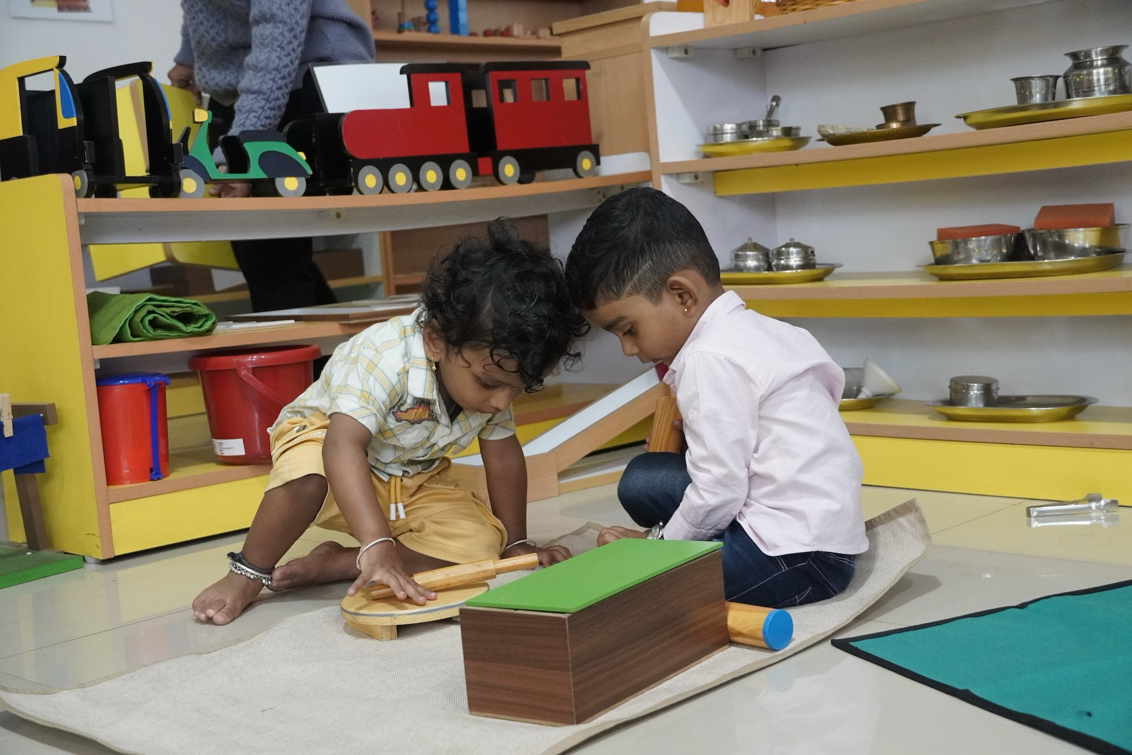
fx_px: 1556
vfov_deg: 27.3
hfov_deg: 40.0
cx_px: 566
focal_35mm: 50
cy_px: 378
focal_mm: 33
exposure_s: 1/160
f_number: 4.5
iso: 4000
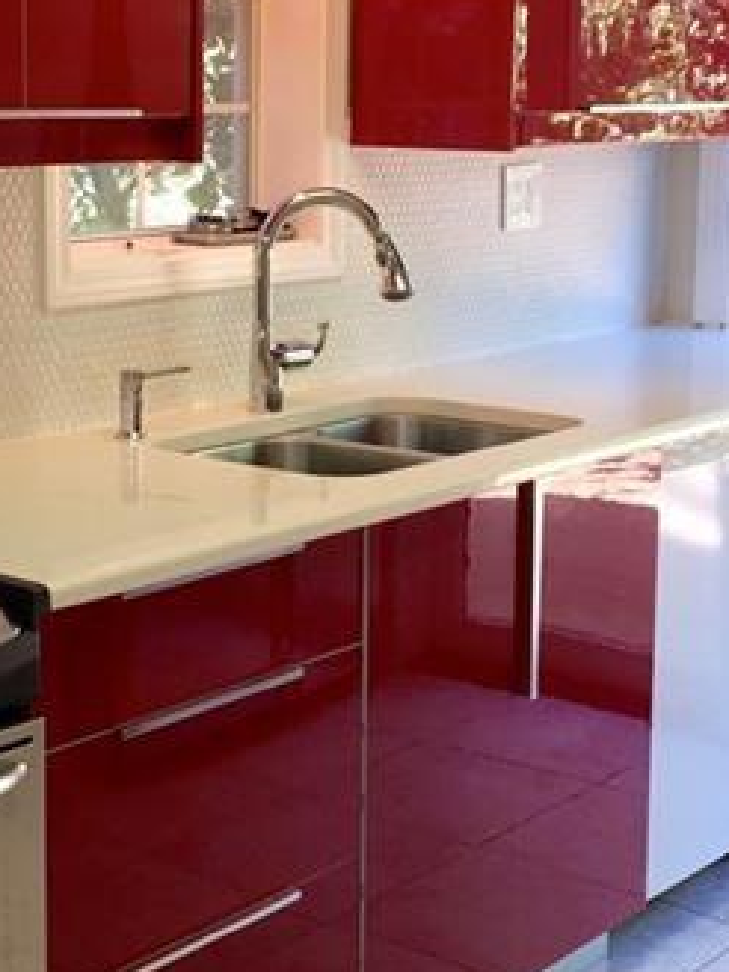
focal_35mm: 68
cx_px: 175
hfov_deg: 21.4
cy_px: 415
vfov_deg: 28.5
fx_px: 1909
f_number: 2.2
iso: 40
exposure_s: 1/30
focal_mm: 4.15
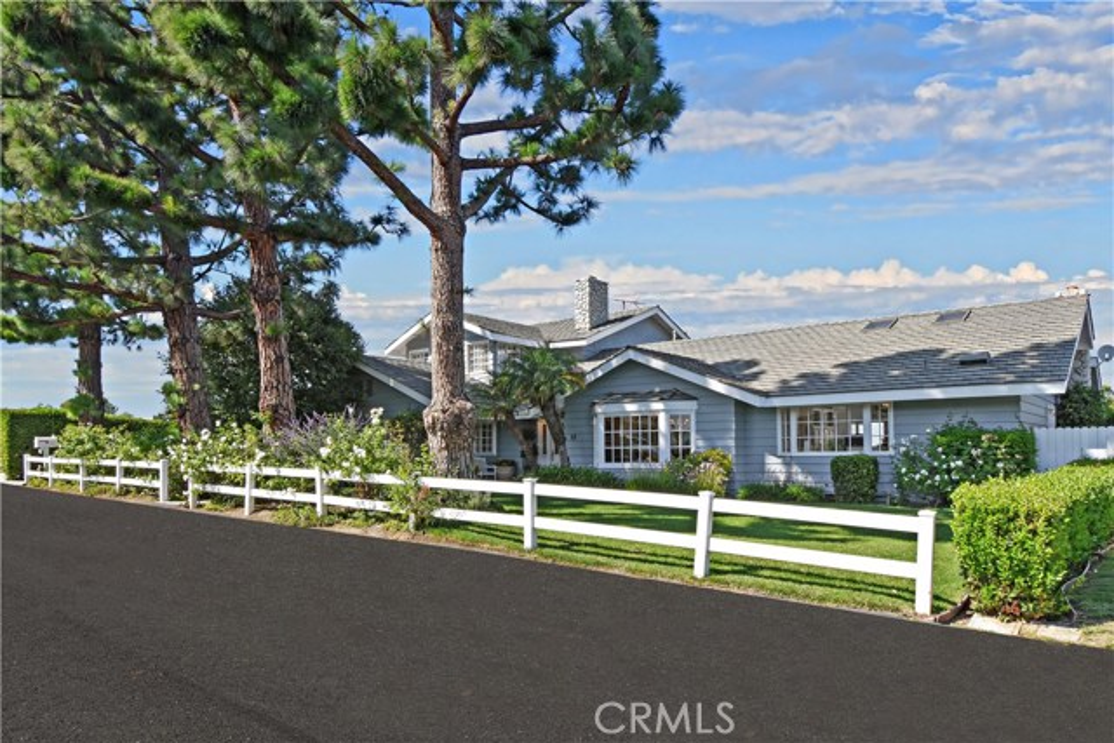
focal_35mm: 22
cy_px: 372
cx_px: 557
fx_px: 696
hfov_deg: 77.3
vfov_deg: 56.2
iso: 250
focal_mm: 15
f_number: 13
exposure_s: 1/60
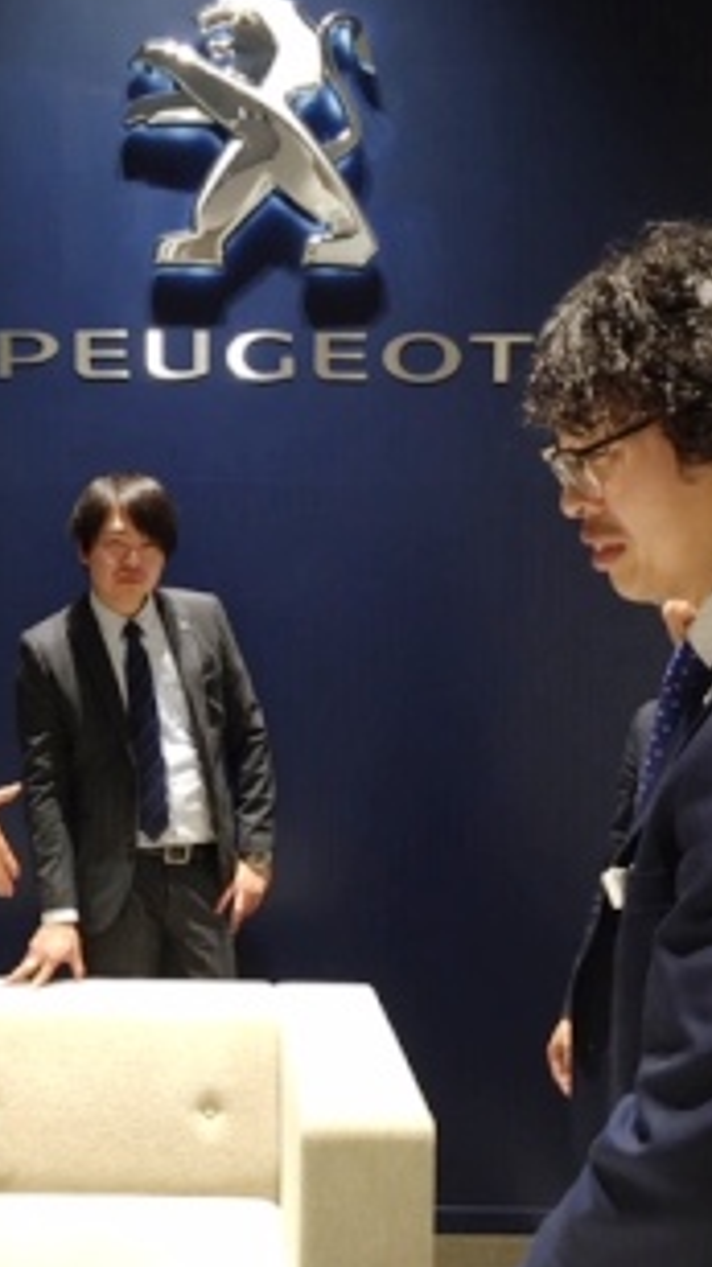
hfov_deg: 25.6
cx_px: 177
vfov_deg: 44.6
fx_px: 1546
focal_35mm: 46
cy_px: 650
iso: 100
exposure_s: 1/30
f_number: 2.2
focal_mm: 4.15
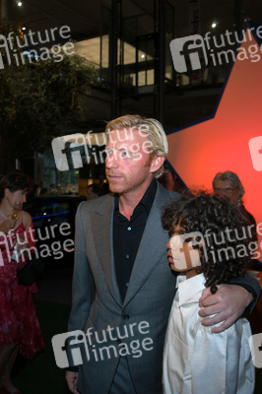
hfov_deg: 7.6
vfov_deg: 11.4
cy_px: 197
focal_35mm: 180
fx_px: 1968
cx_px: 131
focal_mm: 120
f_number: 7.1
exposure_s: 1/60
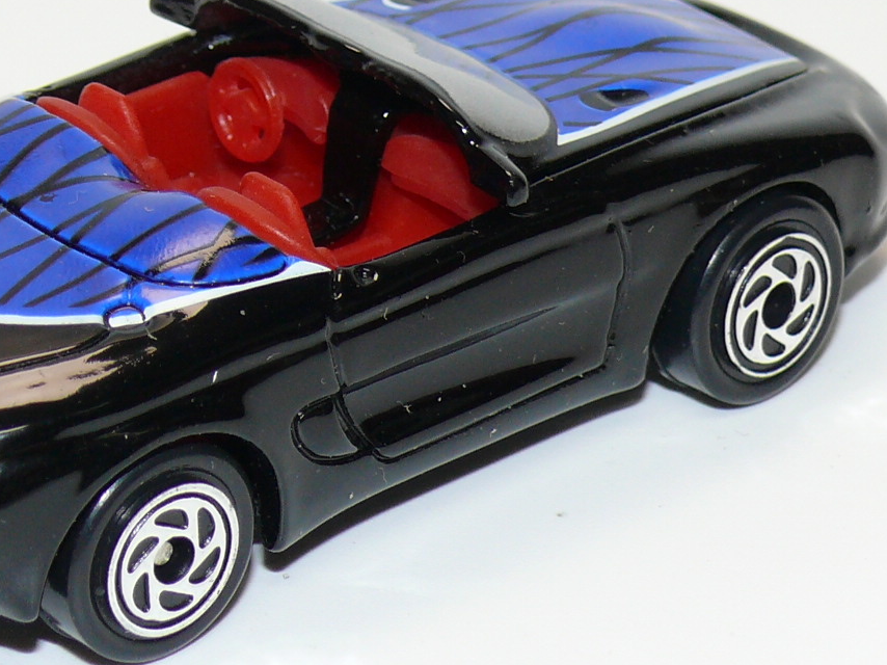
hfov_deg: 10.2
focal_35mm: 193
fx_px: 4944
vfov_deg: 7.7
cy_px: 217
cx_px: 290
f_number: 4
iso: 100
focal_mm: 13.6
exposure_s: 1/30
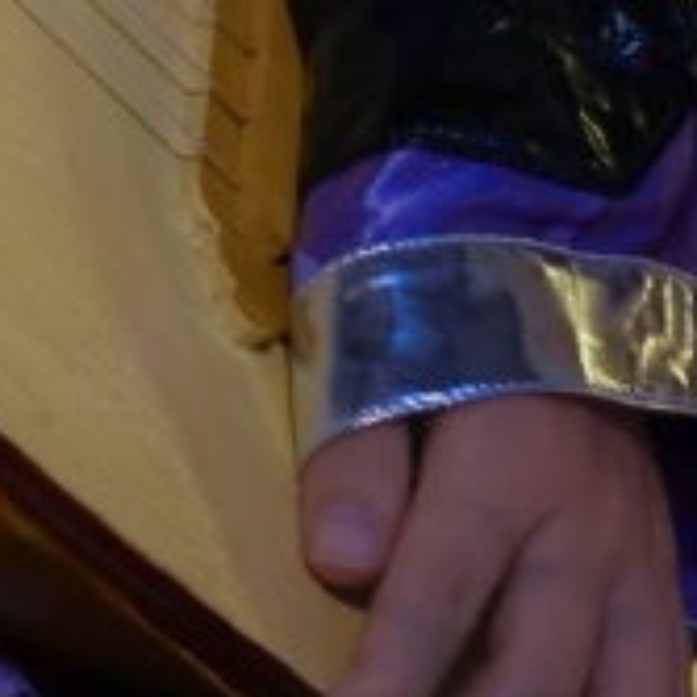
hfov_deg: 5.1
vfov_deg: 5.0
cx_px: -858
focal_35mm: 335
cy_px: -1169
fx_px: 7631
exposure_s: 1/40
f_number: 2.5
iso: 320
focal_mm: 55
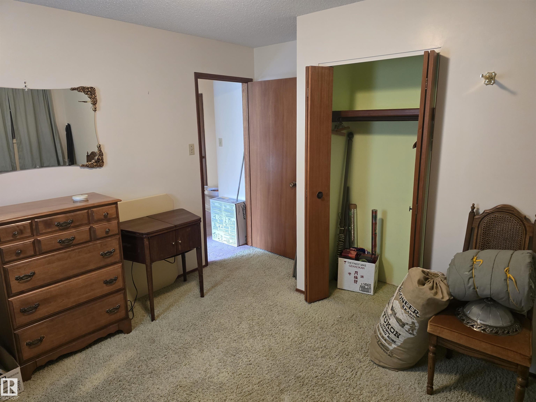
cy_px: 201
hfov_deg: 73.9
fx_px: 356
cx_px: 268
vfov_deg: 58.9
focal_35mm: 23
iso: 640
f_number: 1.7
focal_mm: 6.3
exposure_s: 1/60
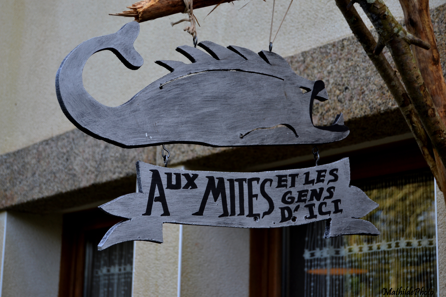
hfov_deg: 28.1
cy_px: 148
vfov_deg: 18.9
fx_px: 892
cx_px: 223
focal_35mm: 72
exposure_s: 1/125
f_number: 5.6
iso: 220
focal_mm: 48
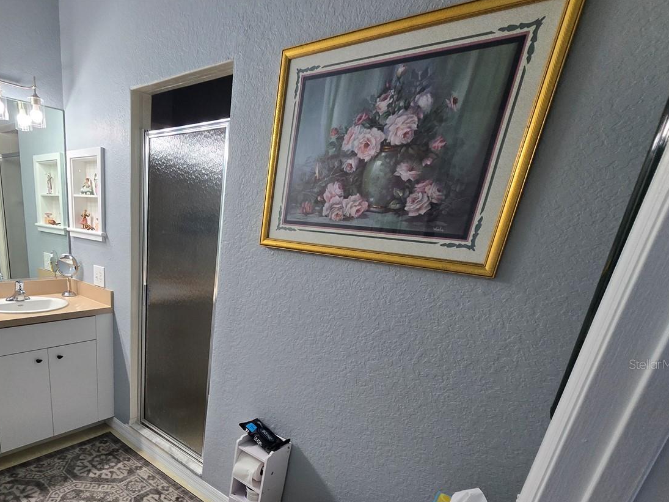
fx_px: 367
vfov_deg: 65.3
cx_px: 198
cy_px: 364
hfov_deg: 80.4
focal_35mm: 19
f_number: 2.2
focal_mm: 2.2
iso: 100
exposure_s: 1/60
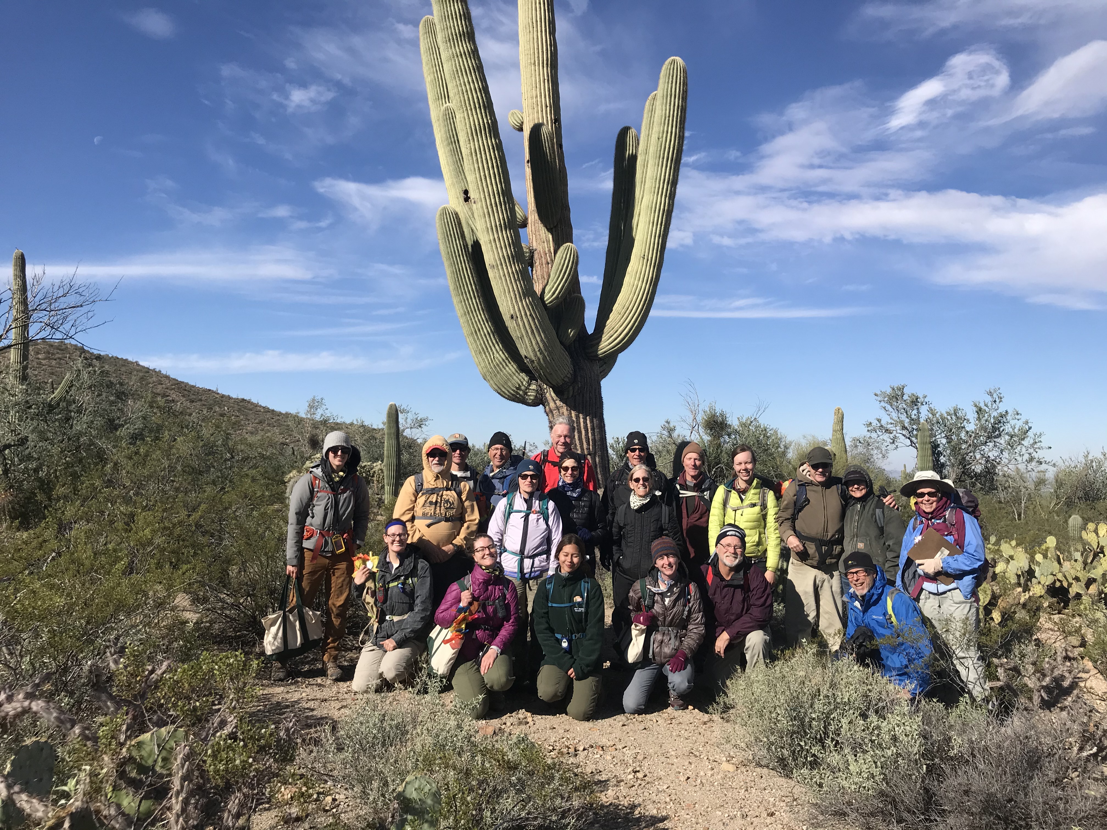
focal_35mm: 28
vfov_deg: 49.7
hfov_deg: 63.4
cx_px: 554
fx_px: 895
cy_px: 415
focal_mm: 3.99
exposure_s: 1/3195
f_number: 1.8
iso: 20
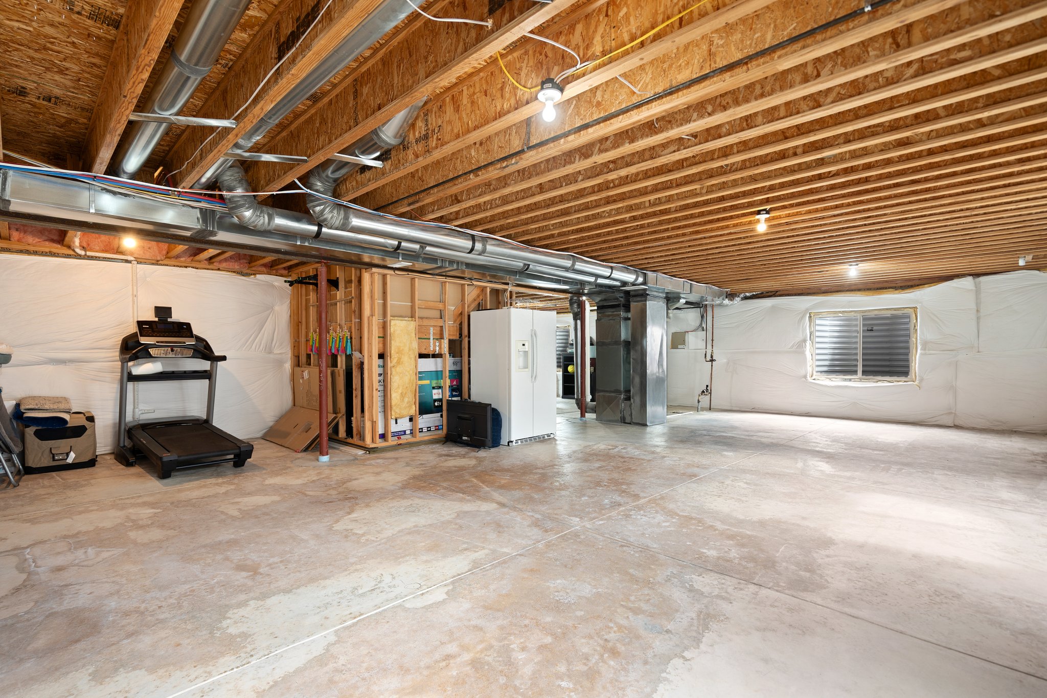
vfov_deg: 73.7
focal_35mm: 16
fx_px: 465
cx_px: 524
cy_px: 349
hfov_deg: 96.7
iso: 100
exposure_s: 1/2
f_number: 5
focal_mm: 16
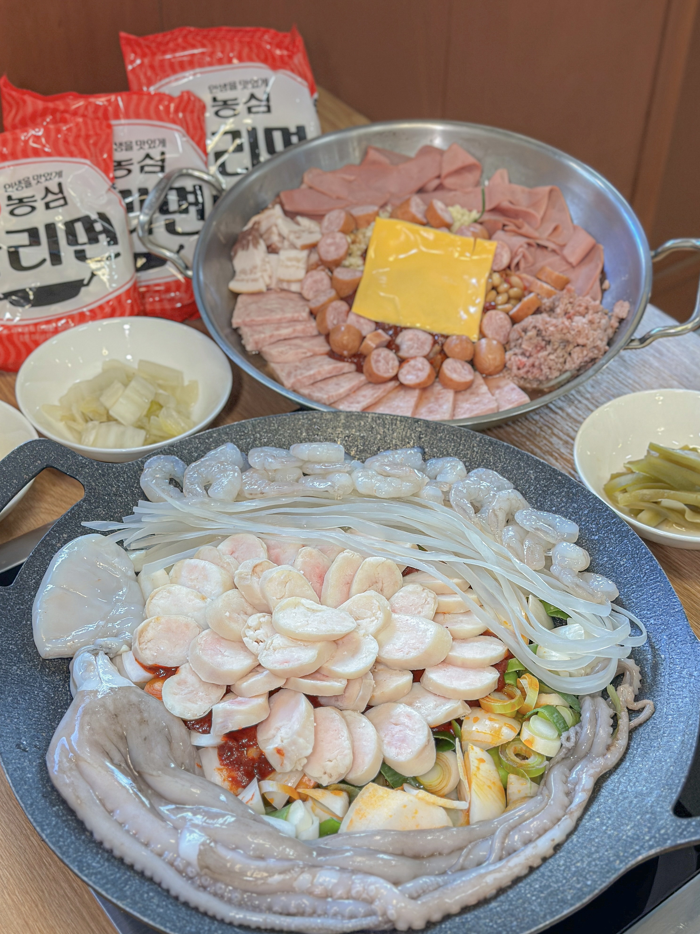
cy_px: 467
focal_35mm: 49
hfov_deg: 29.7
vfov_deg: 38.9
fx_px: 1321
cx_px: 346
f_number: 1.8
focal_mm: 6.86
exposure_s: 1/160
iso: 100
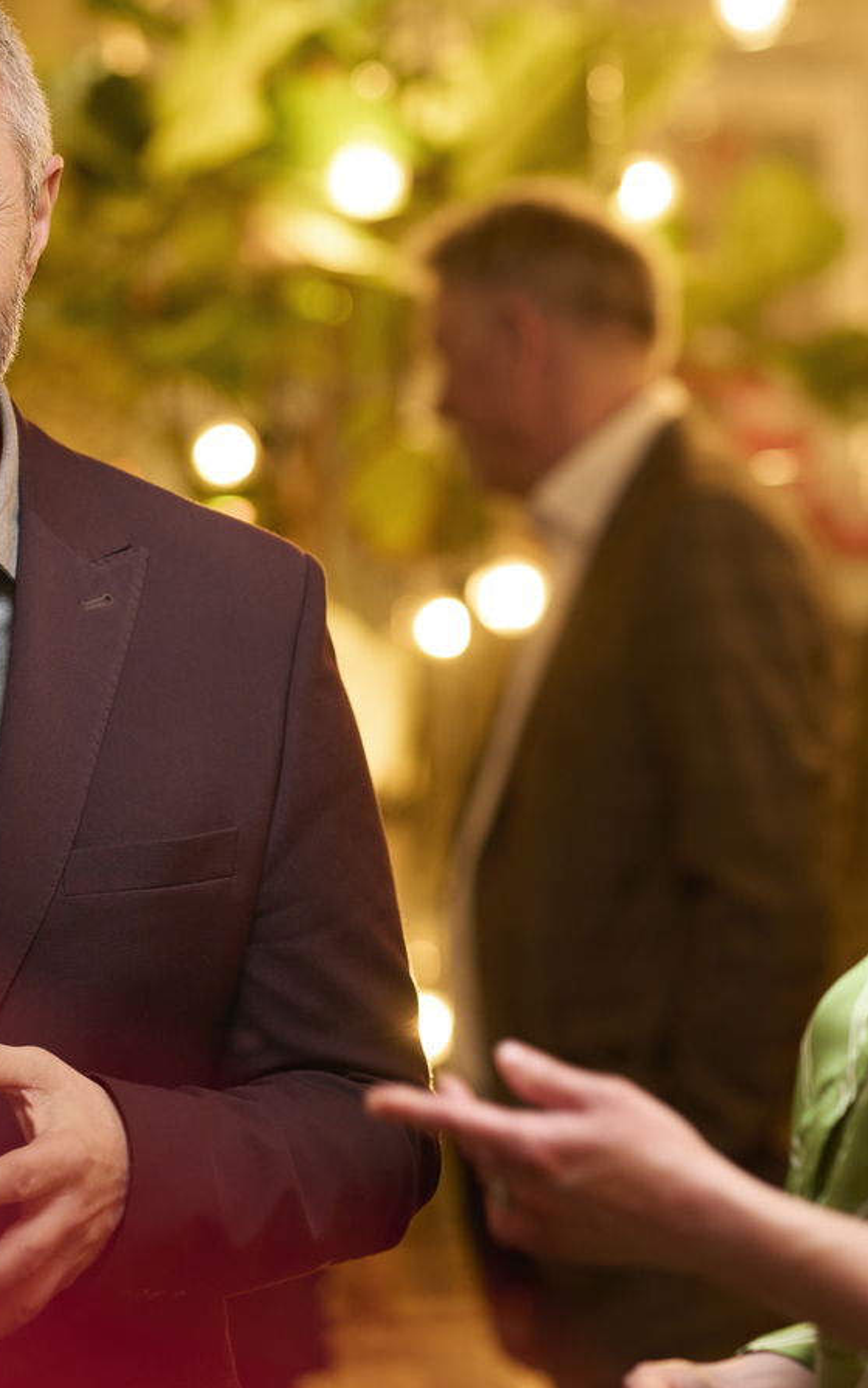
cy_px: 621
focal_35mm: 165
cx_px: 331
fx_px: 6240
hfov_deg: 8.0
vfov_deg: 12.7
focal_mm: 85
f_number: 2.2
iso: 640
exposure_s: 1/100
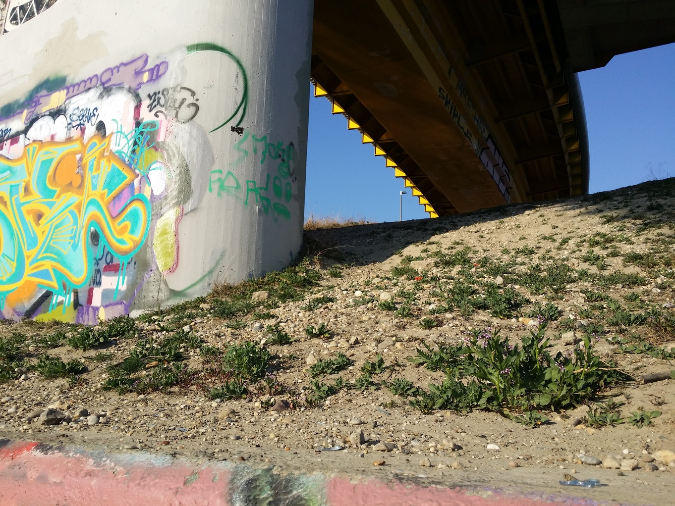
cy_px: 253
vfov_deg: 45.5
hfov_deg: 58.3
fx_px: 605
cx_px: 338
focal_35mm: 31
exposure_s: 1/1208
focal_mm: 4.13
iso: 50
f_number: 2.2
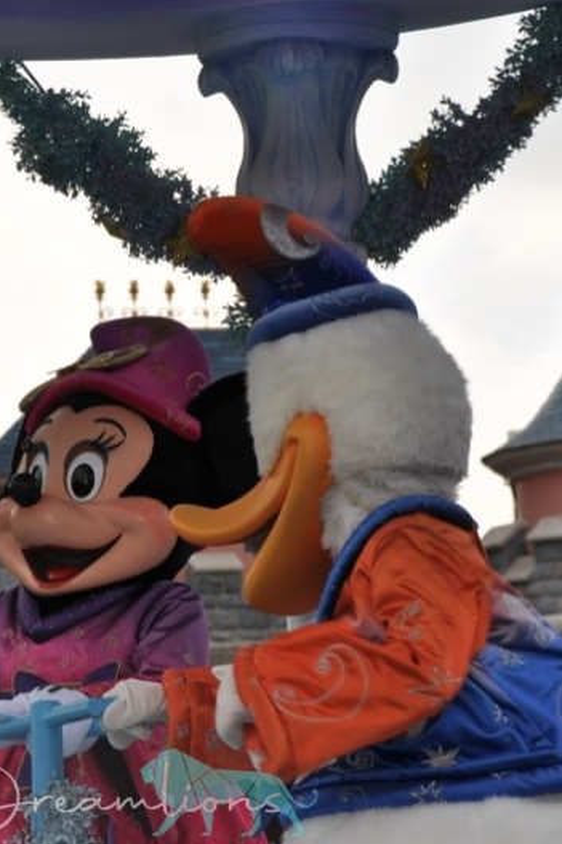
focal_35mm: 239
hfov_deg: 5.7
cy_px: 424
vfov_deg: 8.6
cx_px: 126
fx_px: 5594
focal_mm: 105
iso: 200
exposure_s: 1/200
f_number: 11
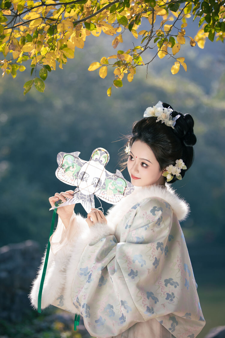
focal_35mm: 95
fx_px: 891
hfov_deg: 14.4
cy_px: 169
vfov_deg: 21.5
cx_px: 112
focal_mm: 95
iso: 100
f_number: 2.8
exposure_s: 1/640
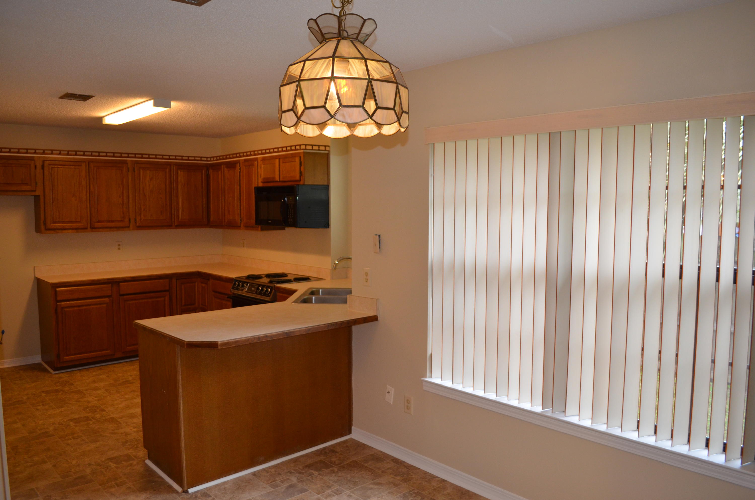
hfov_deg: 67.5
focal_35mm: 27
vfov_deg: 47.7
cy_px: 250
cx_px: 378
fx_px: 565
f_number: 3.5
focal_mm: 18
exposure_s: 1/60
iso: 720
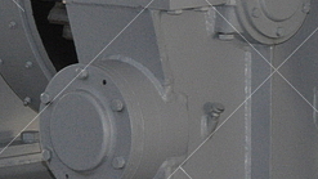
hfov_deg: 6.5
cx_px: 436
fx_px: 2791
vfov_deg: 3.7
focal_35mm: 331
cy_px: 14
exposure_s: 1/80
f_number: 4.8
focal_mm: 52
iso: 800
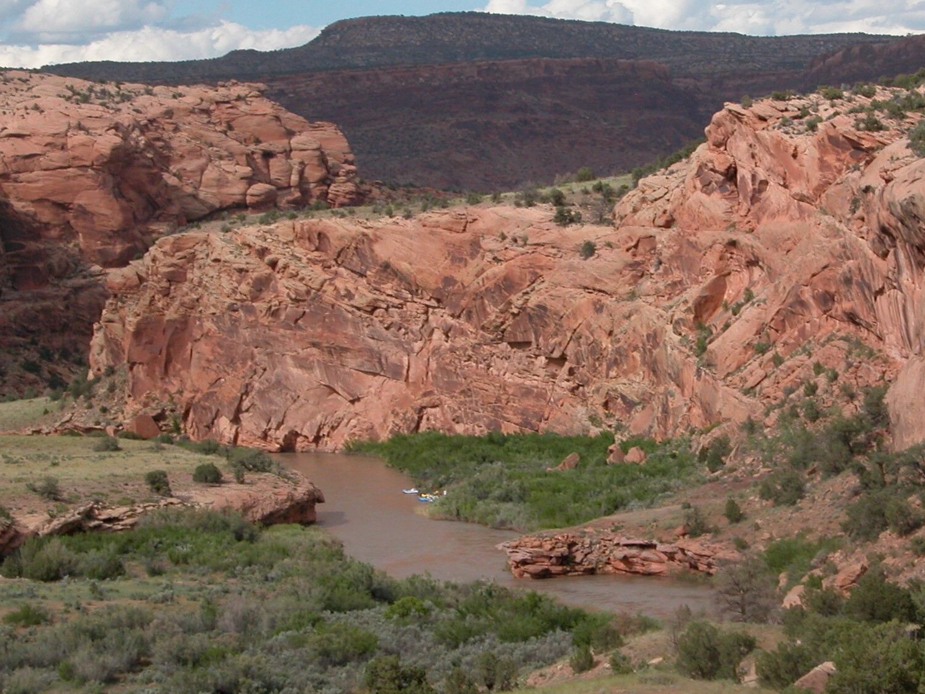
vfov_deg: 12.2
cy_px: 363
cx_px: 519
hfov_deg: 16.1
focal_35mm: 122
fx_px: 3261
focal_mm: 21
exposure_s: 1/460
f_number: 5.5
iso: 100
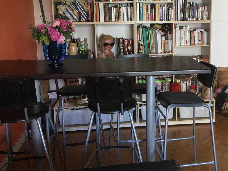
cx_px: 155
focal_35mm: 44
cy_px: 58
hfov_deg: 42.3
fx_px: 290
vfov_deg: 32.6
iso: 125
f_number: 2.2
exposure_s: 1/33
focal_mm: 4.15
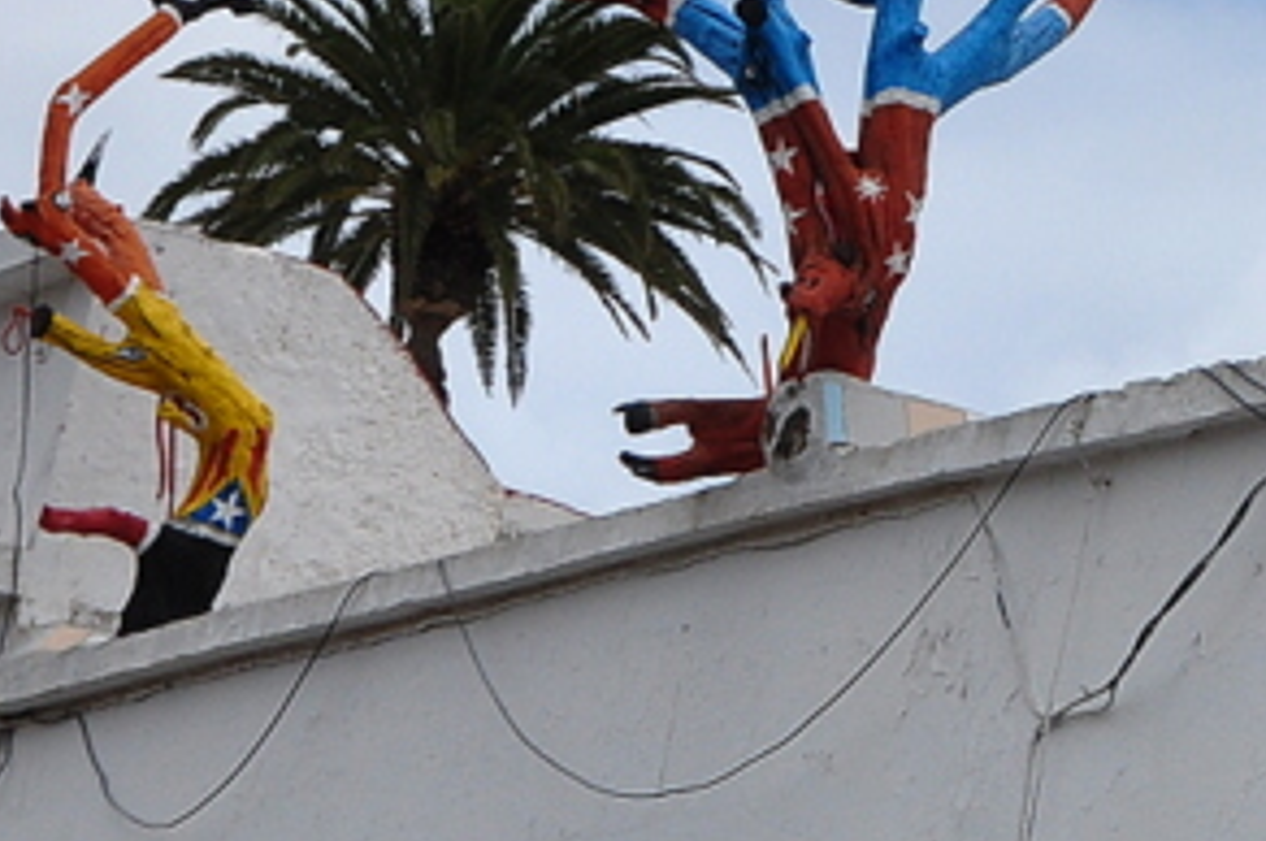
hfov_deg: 8.5
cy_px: -410
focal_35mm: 234
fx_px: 8220
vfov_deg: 5.8
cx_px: 2272
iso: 400
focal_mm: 38
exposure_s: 1/640
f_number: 13
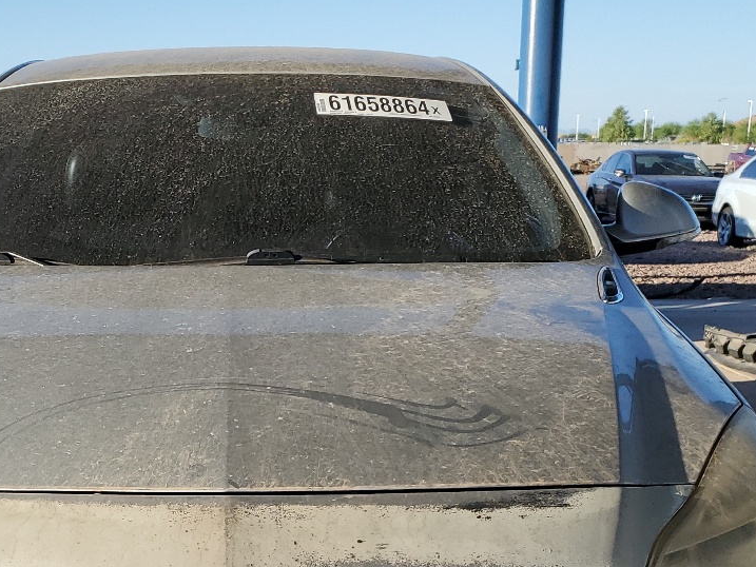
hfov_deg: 32.9
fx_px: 1267
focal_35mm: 58
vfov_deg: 24.2
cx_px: 240
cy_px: 560
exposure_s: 1/2000
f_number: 1.5
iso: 50
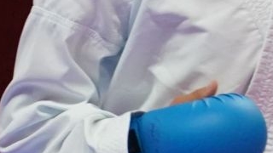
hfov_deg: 1.1
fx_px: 14492
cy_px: 99
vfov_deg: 0.6
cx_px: 720
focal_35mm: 2002
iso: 3200
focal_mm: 227
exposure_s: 1/1000
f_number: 4
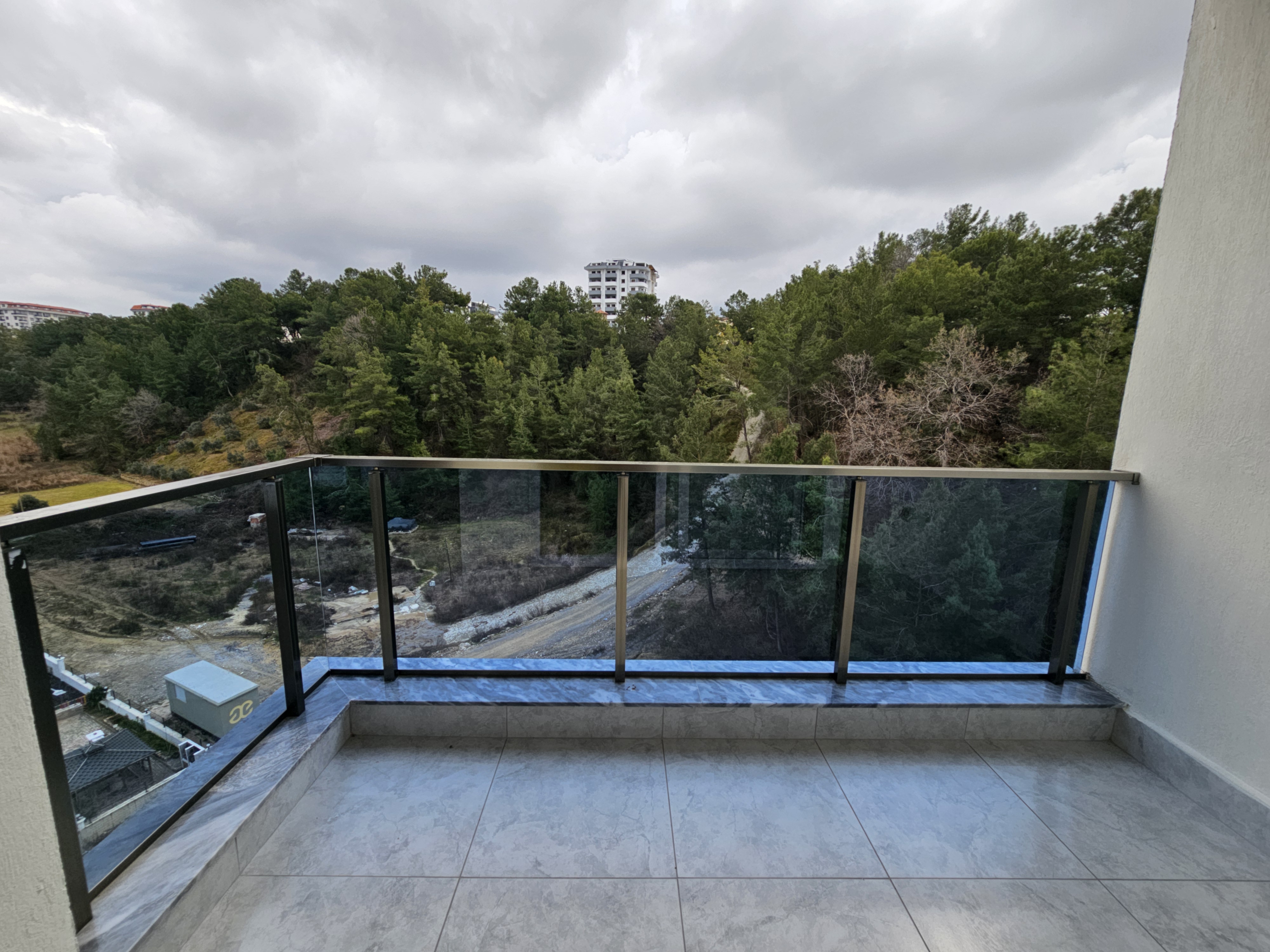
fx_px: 477
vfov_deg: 89.9
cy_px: 476
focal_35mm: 13
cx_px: 635
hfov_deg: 106.2
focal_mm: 2.2
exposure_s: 1/1358
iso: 50
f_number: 2.2
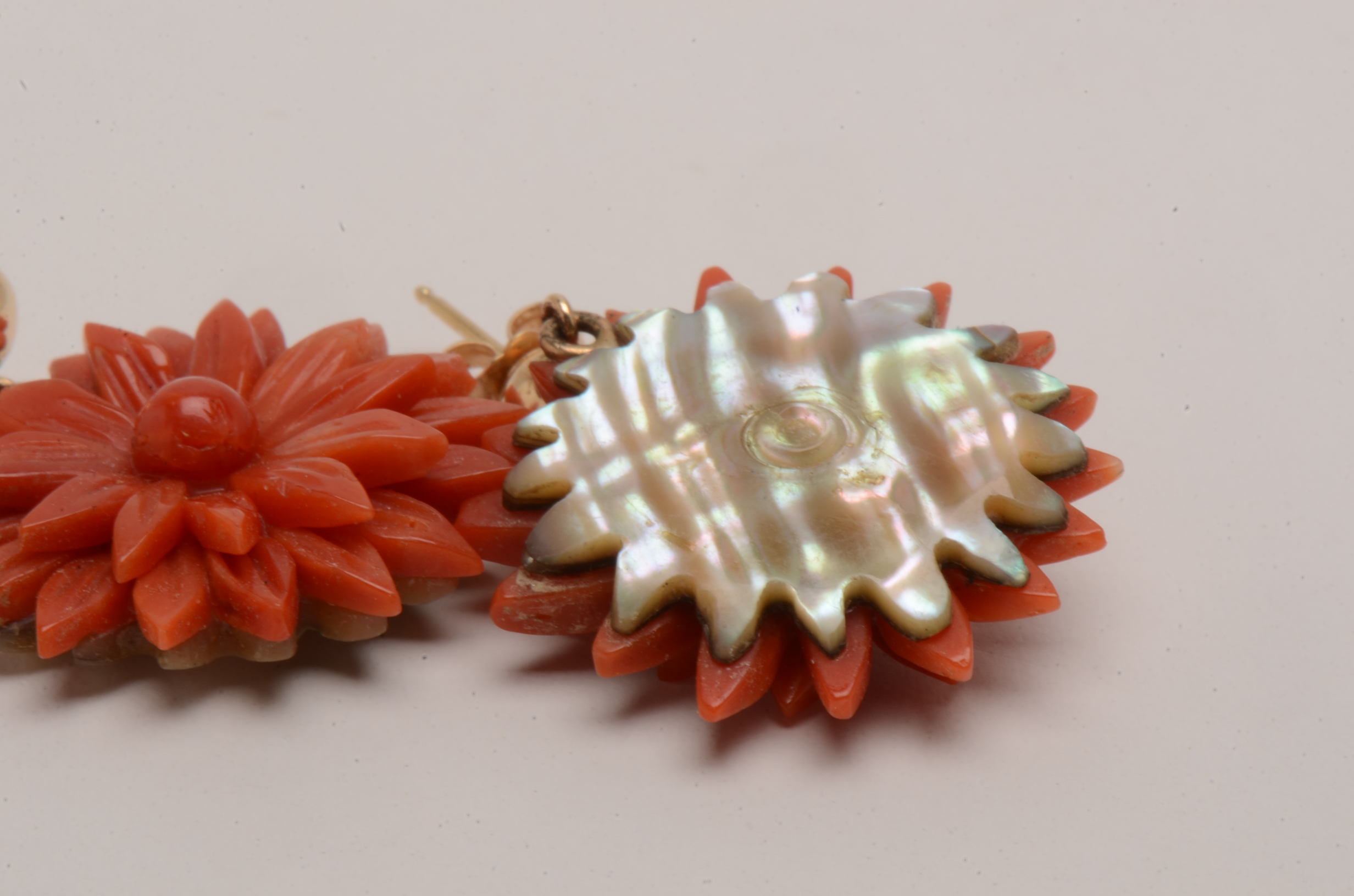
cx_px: 677
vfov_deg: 10.7
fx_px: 4785
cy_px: 448
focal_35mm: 128
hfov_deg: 16.1
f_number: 36
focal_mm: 85
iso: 100
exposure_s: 1/100
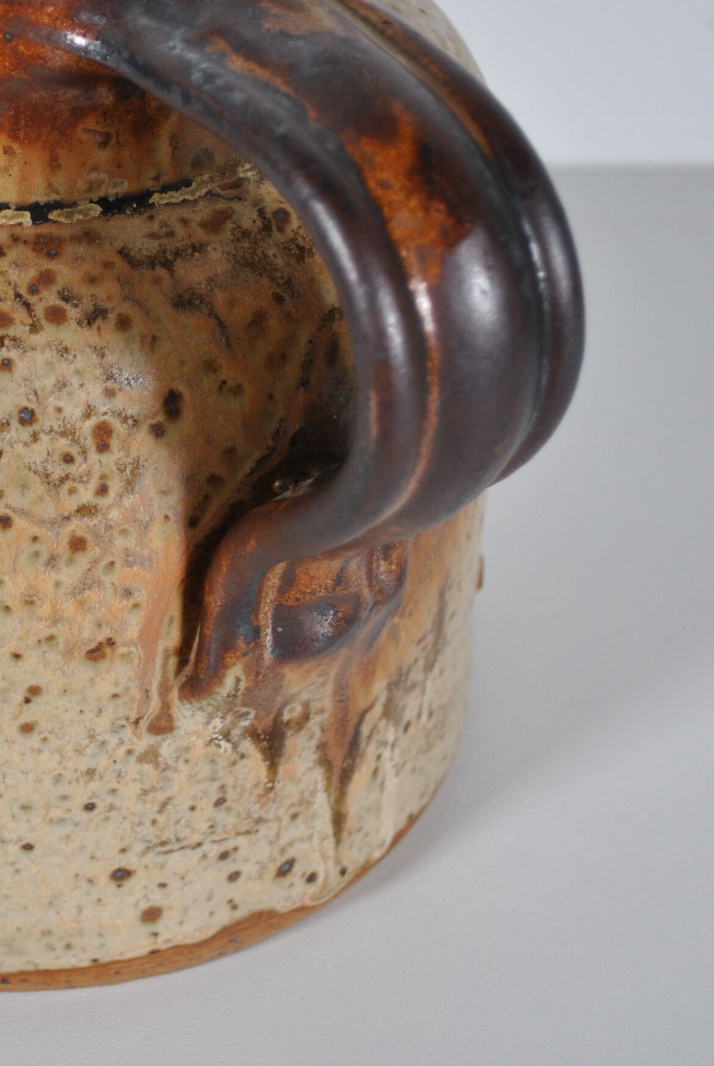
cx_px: 11
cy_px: 300
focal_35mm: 106
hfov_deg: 12.8
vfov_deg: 19.1
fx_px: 3143
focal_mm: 32
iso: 200
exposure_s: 1/80
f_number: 4.8
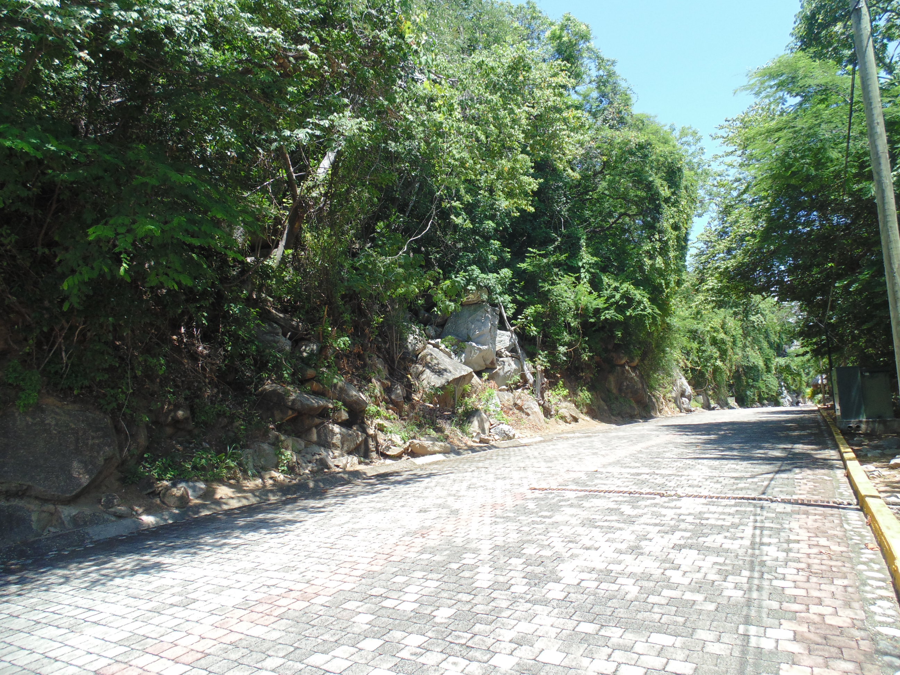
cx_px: 450
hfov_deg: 76.4
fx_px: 572
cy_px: 338
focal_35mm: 22
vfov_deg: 61.1
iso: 80
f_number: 3.1
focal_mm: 4
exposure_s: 1/320
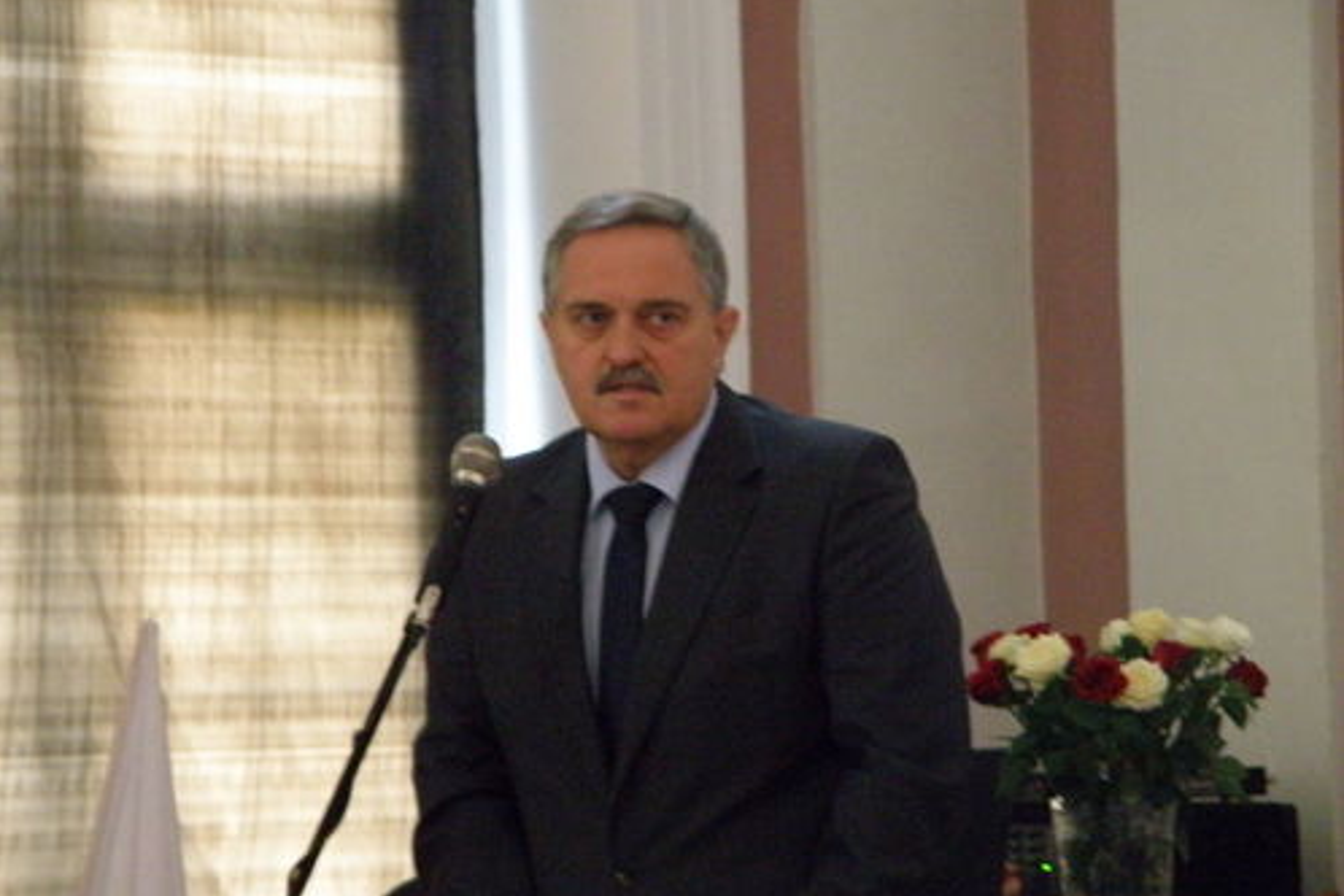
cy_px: 476
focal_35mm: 211
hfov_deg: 9.8
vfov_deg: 6.5
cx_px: 672
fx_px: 7877
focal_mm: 35.91
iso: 800
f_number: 4.4
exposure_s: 1/10
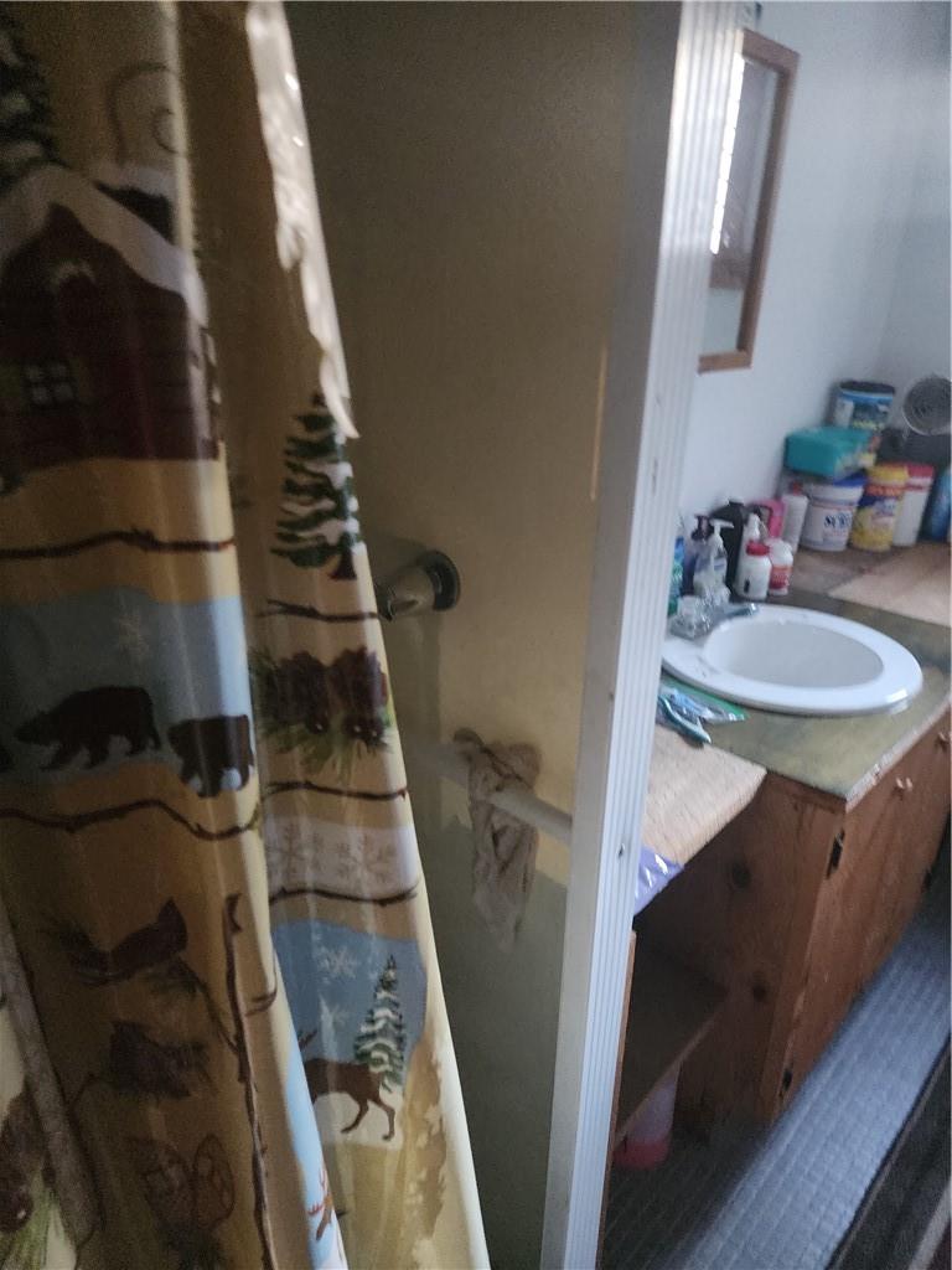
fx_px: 843
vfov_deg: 73.9
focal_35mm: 23
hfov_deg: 58.9
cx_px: 476
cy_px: 635
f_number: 1.8
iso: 800
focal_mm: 6.4
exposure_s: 1/24
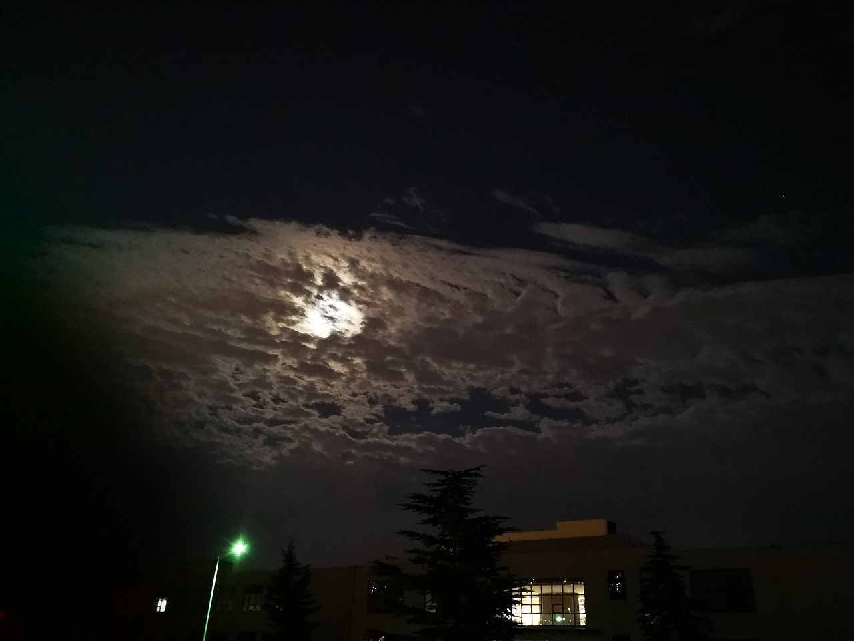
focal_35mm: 27
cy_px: 320
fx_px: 666
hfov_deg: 65.3
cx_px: 427
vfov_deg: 51.4
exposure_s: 1/16.4
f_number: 1.8
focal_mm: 3.95
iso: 3200
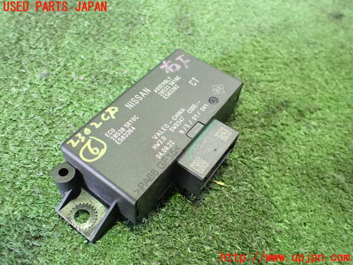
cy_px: 132
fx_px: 306
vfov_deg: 46.8
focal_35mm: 30
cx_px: 176
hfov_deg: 60.0
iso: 1250
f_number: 2.3
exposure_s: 1/30
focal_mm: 5.4
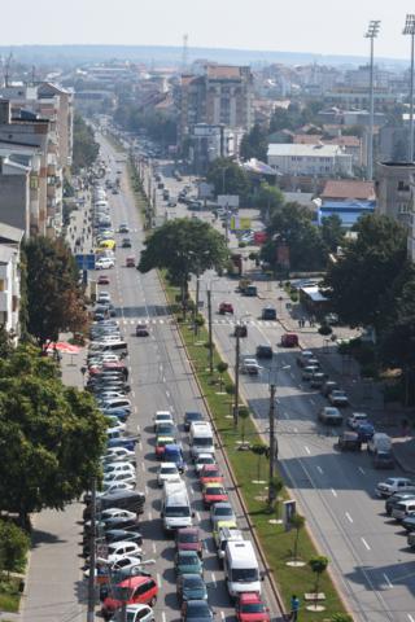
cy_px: 311
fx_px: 1815
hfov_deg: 13.0
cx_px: 208
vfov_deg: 19.5
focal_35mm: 105
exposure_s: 1/125
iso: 250
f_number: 18
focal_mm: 70
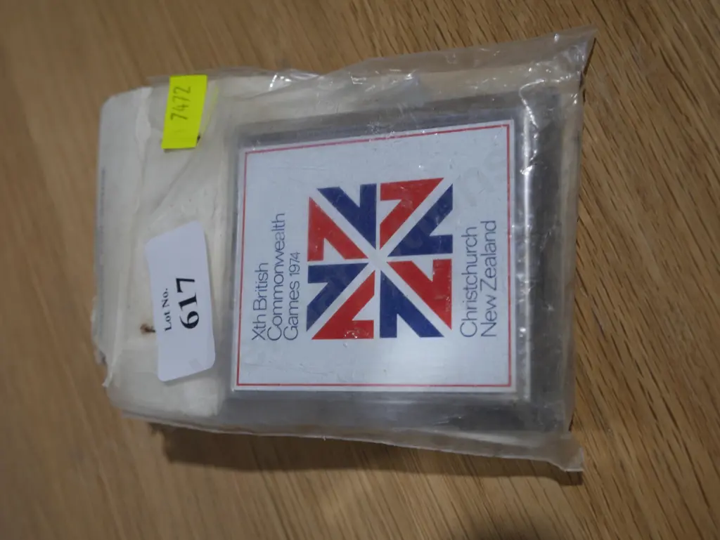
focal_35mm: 48
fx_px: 999
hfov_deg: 39.6
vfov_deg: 30.3
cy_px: 270
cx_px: 360
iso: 200
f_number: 5.2
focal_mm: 24
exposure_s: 1/60
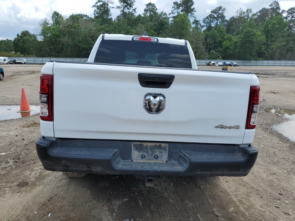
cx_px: 148
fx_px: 222
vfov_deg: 53.1
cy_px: 110
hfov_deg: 67.3
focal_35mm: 26
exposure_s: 1/3333
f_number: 1.5
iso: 50
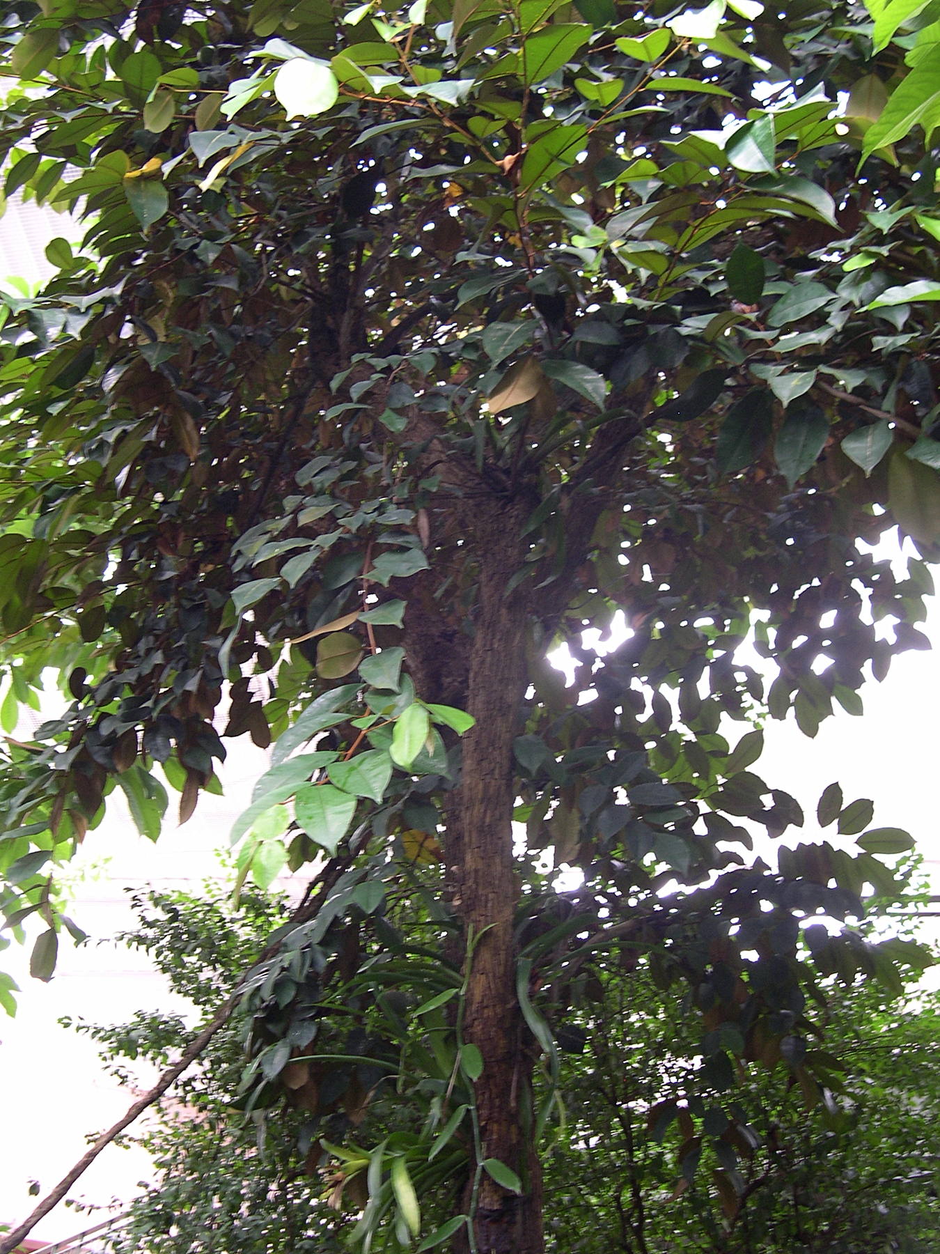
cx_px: 470
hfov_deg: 37.7
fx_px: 1376
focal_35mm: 38
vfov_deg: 49.0
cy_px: 627
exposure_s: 1/18
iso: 100
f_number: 2.8
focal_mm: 8
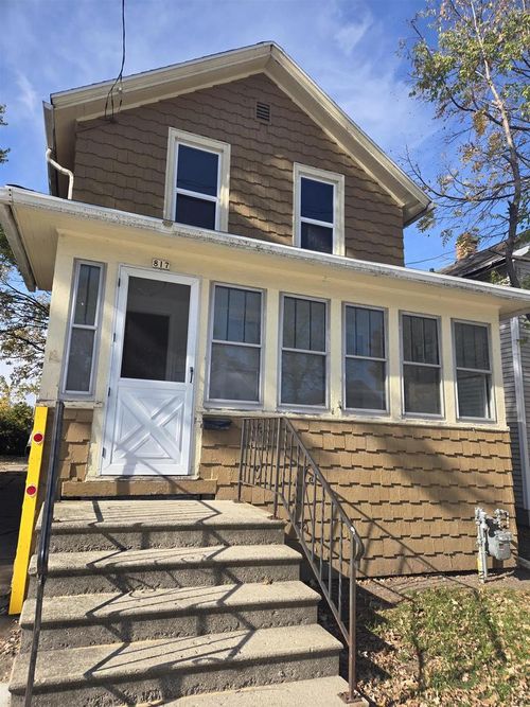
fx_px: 470
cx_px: 265
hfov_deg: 58.9
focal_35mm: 23
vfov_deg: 73.9
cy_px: 354
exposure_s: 1/1058
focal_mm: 5.4
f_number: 1.8
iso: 25
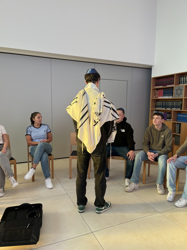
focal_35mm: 26
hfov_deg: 53.1
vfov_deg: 67.3
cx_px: 94
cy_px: 125
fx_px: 187
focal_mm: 5.1
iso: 32
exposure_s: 1/125
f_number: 1.6
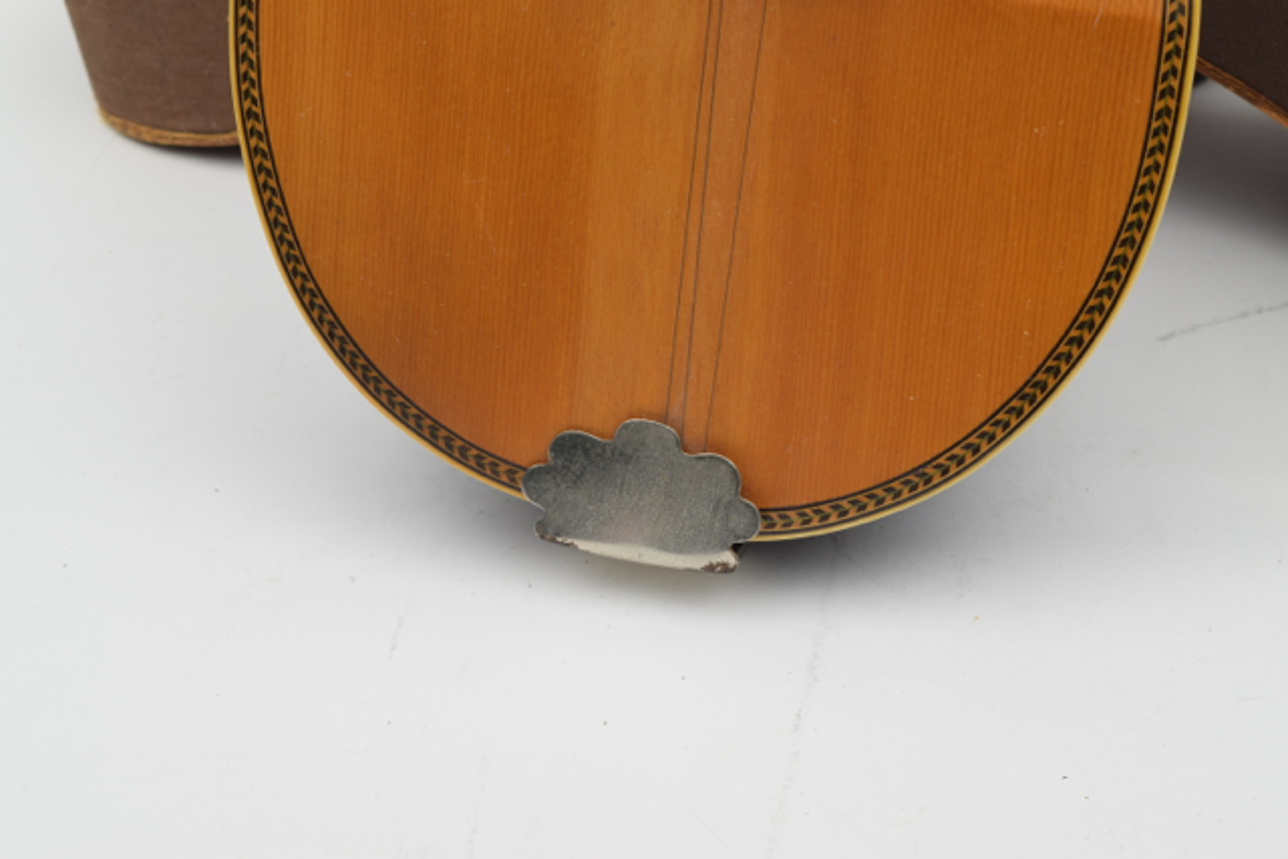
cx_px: 644
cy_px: 430
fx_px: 2952
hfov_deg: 24.6
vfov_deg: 16.6
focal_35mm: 82
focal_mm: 55
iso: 100
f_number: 9
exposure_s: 1/125
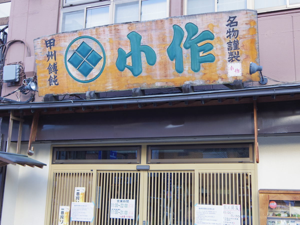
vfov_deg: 30.9
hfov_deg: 40.4
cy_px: 112
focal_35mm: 47
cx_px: 150
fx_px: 407
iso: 250
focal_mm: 8.5
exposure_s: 1/160
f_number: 2.5
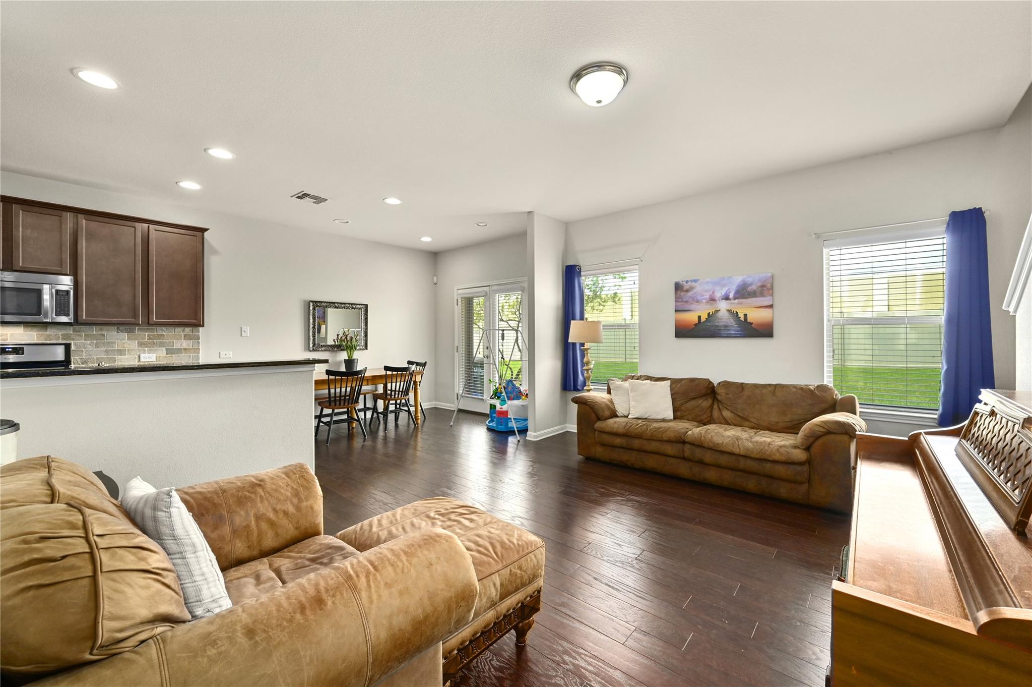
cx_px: 516
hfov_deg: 104.3
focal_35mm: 14
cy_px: 344
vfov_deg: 81.1
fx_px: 401
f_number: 8
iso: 800
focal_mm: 14
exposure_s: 1/15
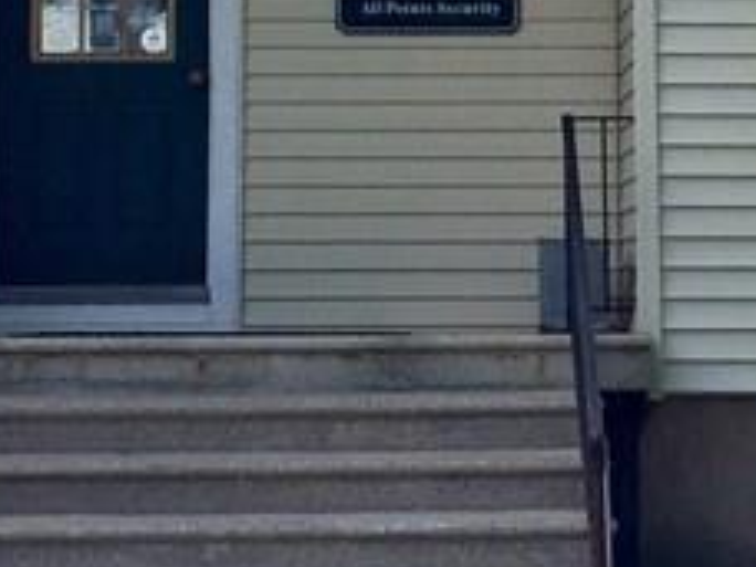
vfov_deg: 11.2
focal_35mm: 130
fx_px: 2839
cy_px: -123
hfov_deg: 15.1
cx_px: 491
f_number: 2.2
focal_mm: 4.15
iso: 32
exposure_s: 1/1208
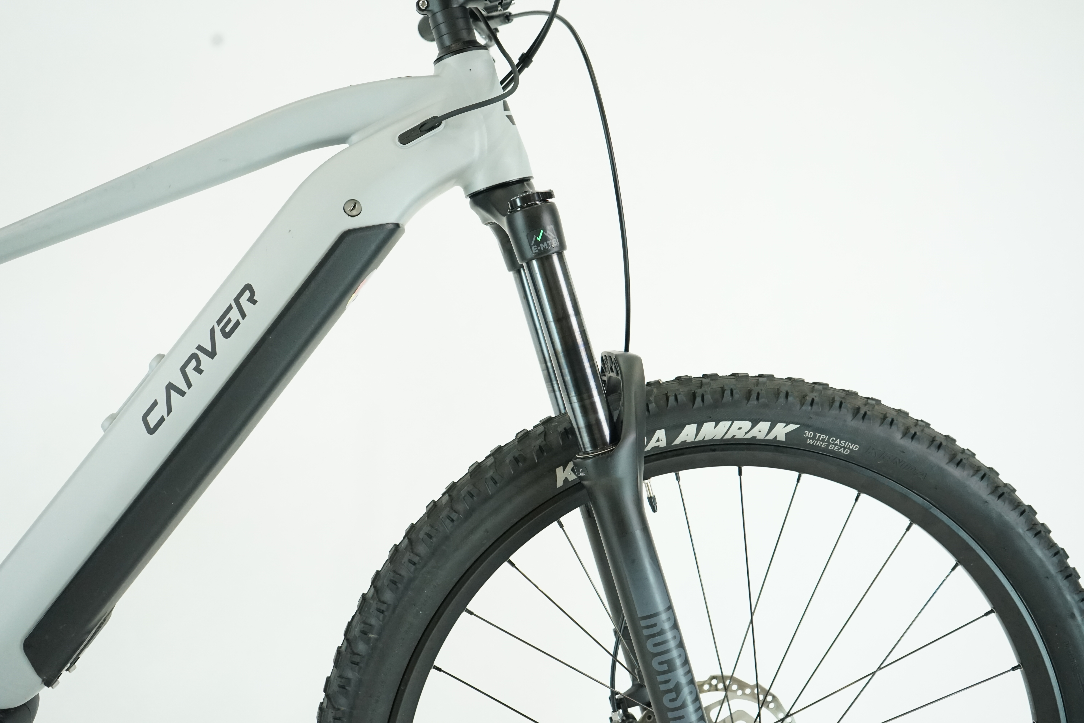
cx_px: 542
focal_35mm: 34
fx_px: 1024
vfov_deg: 38.9
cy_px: 362
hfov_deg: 55.8
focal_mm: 34
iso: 2500
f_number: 5.6
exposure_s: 1/200
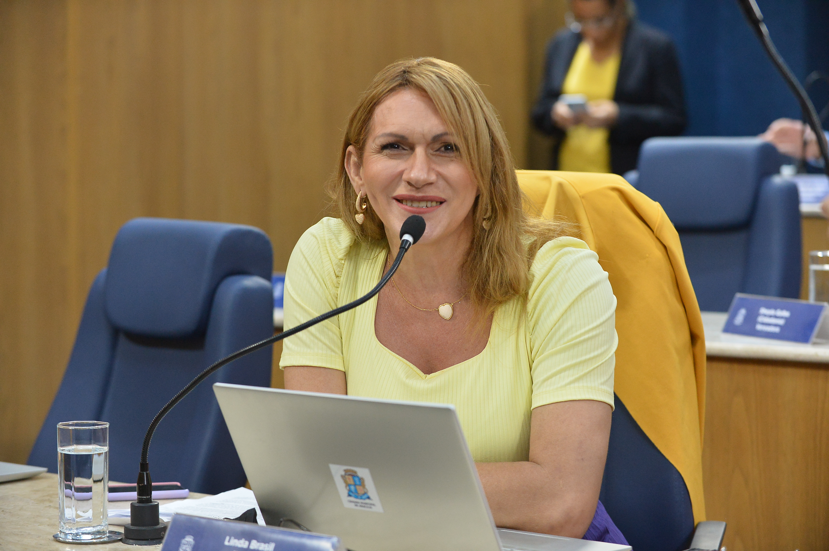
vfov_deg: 14.4
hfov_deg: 21.5
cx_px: 414
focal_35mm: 95
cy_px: 276
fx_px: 2185
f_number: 3.2
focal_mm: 95
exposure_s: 1/250
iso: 4000
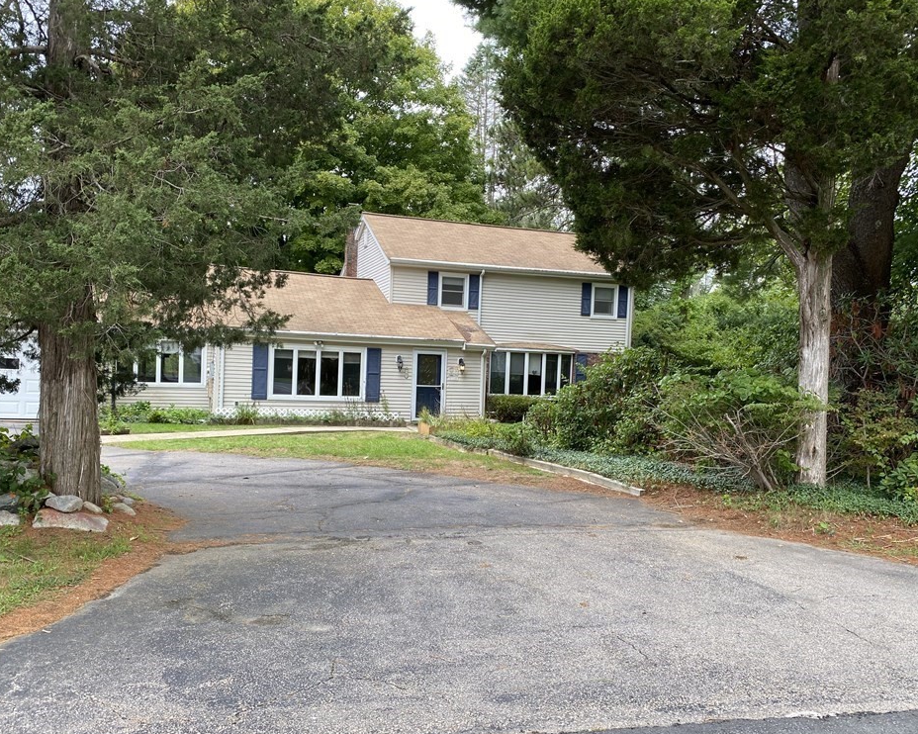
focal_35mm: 28
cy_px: 378
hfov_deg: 62.2
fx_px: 761
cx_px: 432
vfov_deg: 51.5
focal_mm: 4.25
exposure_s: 1/288
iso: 32
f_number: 1.8
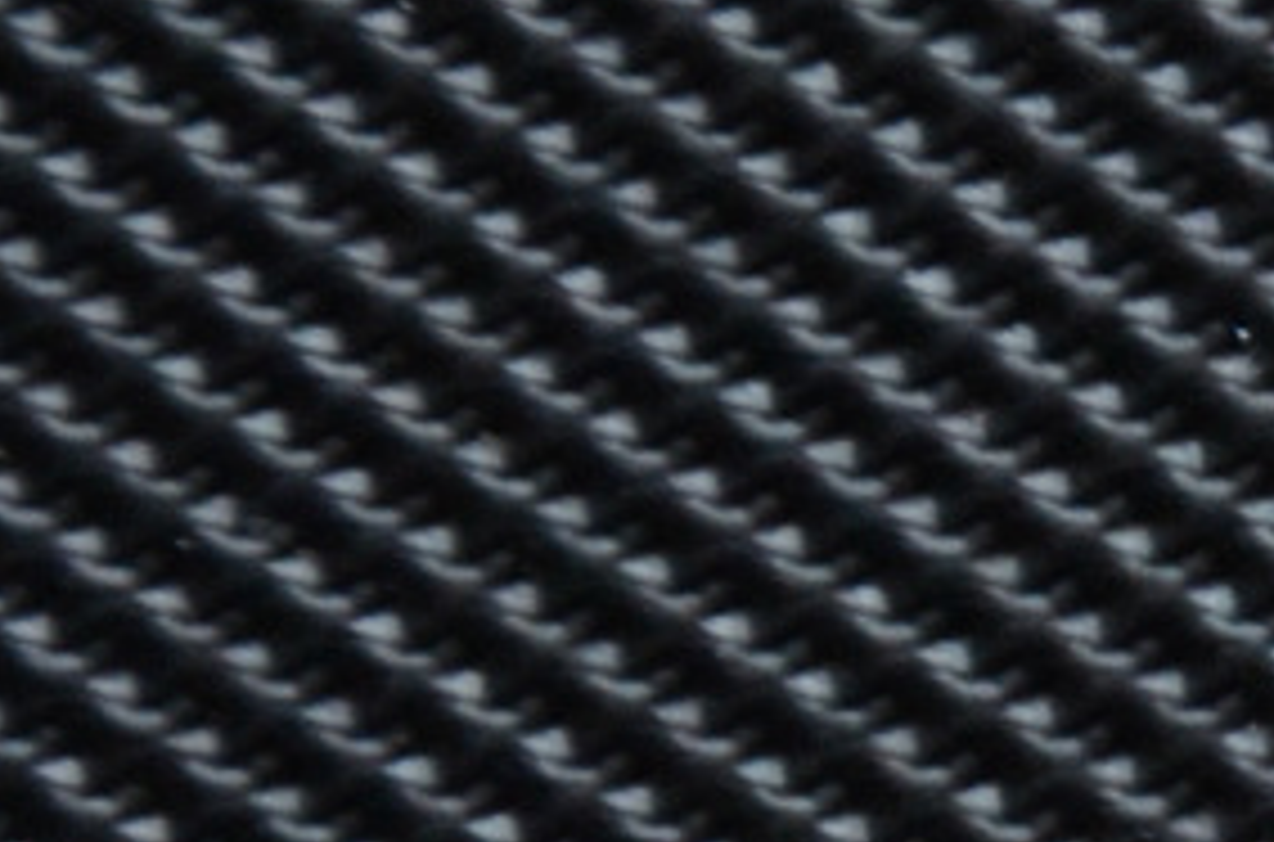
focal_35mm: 1114
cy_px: 937
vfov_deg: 1.2
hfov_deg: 1.8
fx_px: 39297
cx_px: 3741
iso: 1000
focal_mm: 105
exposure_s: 1/160
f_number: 5.6
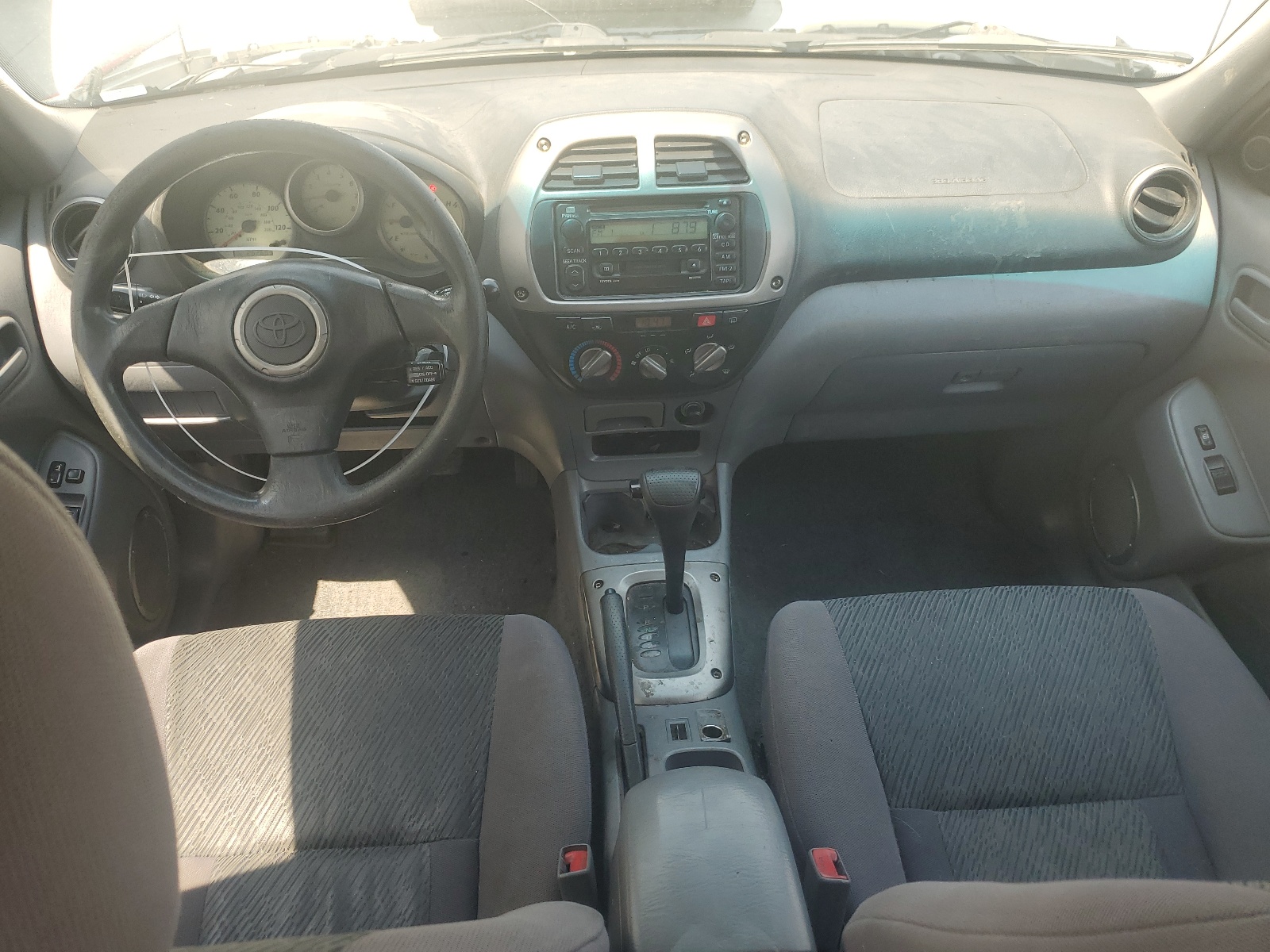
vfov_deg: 53.1
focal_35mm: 26
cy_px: 476
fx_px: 954
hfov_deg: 67.3
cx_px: 635
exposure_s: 1/357
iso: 50
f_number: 1.5
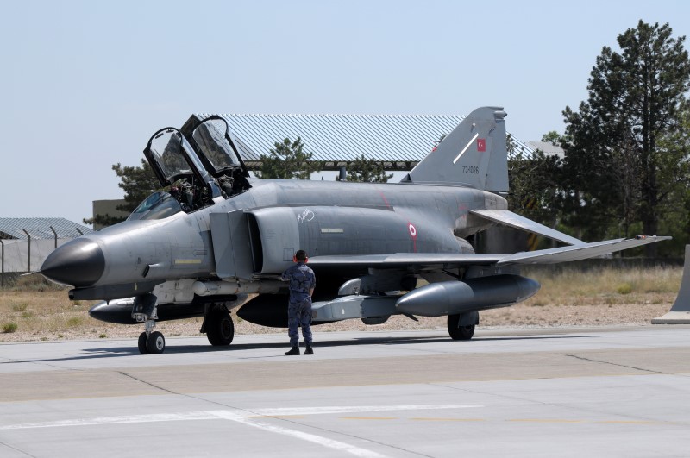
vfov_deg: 6.5
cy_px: 229
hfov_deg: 9.8
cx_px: 345
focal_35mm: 210
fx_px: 4019
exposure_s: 1/1000
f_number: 8
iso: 200
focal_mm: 140
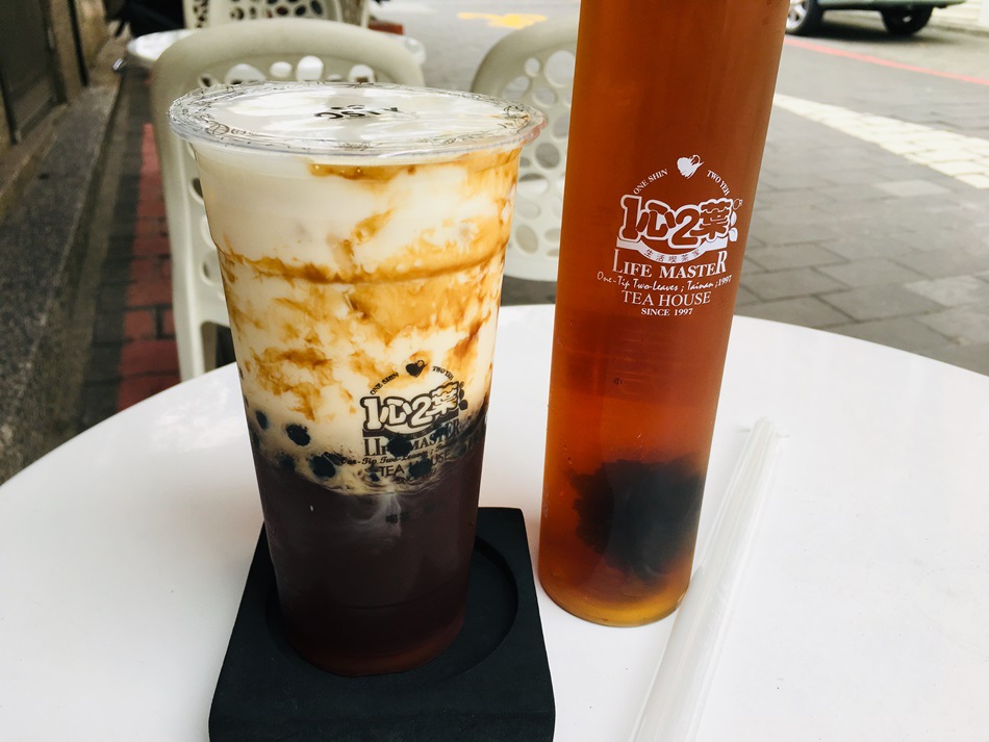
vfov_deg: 48.2
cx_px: 494
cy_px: 371
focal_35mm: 29
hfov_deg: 61.6
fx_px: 829
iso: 25
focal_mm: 4.15
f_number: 2.2
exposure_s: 1/304
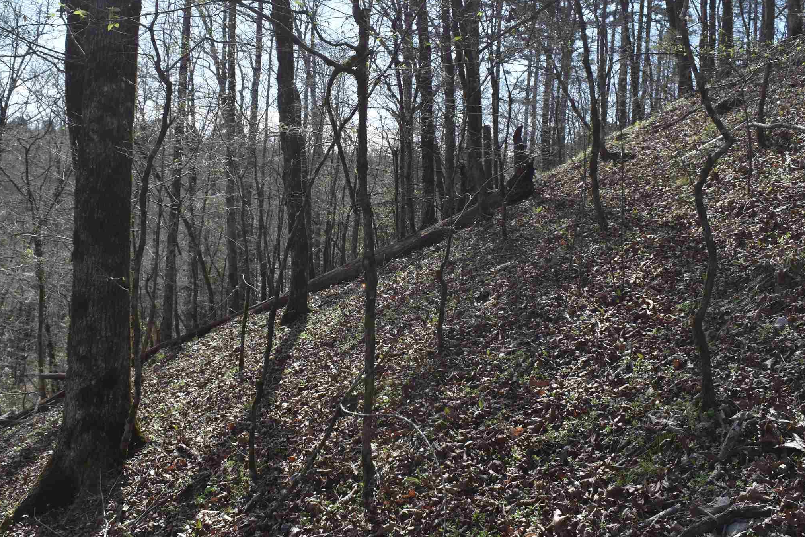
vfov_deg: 32.4
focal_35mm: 41
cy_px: 194
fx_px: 917
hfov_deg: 47.3
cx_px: 364
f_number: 8
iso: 125
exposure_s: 1/250
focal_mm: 18
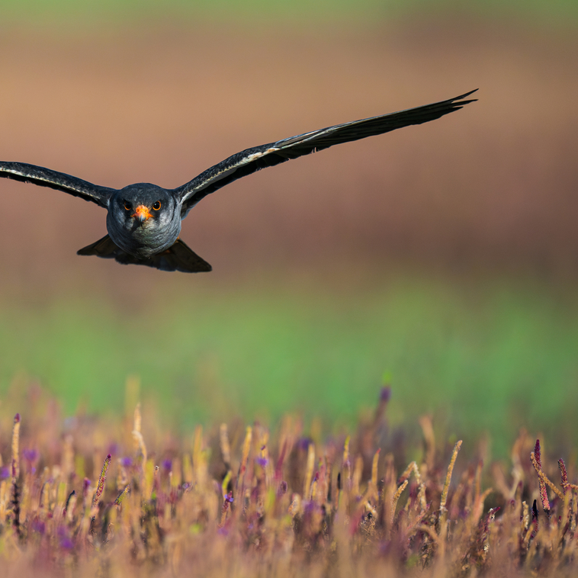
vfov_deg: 1.5
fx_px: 21744
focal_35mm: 1151
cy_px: 289
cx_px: 144
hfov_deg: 1.5
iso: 800
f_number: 4
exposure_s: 1/8000
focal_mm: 600
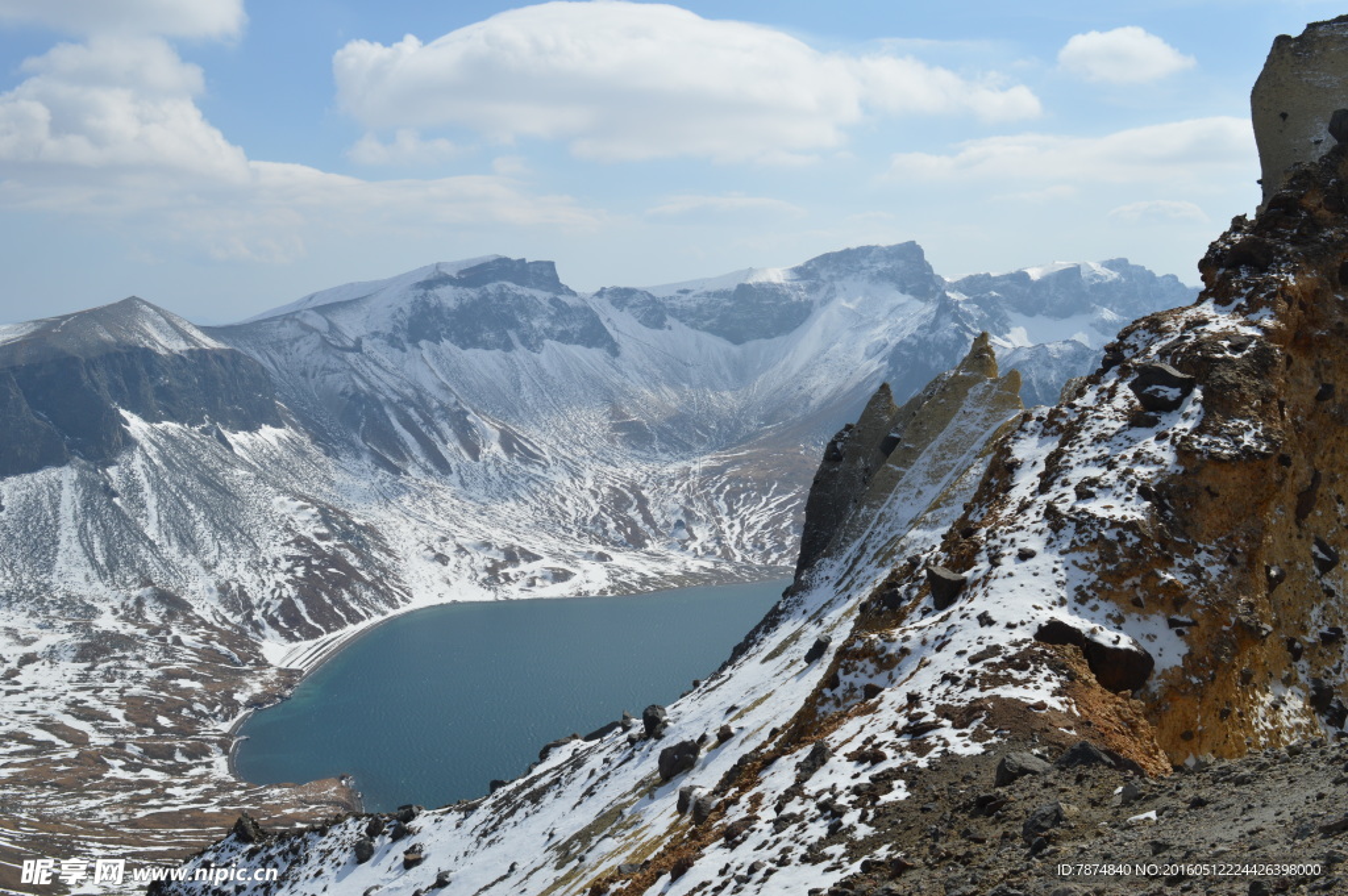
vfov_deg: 36.8
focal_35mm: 36
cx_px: 674
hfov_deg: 53.2
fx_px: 1347
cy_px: 448
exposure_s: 1/400
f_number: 10
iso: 100
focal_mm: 24
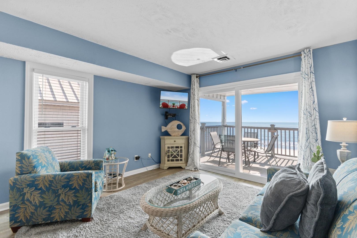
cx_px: 178
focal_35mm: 16
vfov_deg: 73.7
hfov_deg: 96.7
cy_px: 119
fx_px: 159
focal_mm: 11
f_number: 4.8
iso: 100
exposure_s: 1/25
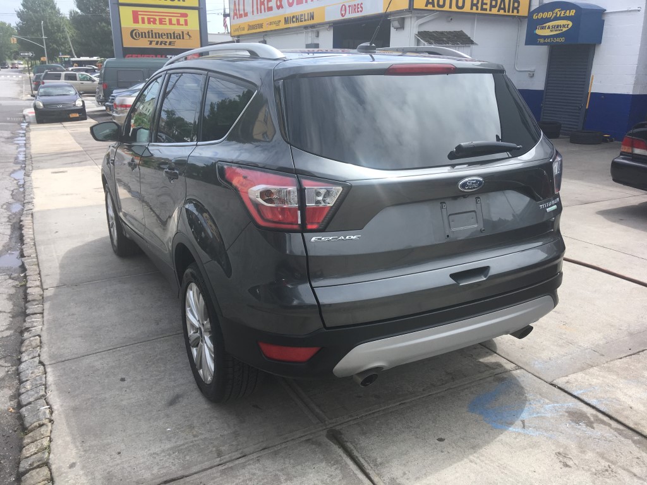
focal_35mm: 29
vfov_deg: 48.2
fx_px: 542
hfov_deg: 61.7
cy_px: 242
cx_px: 324
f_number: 2.2
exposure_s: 1/938
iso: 25
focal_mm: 4.15
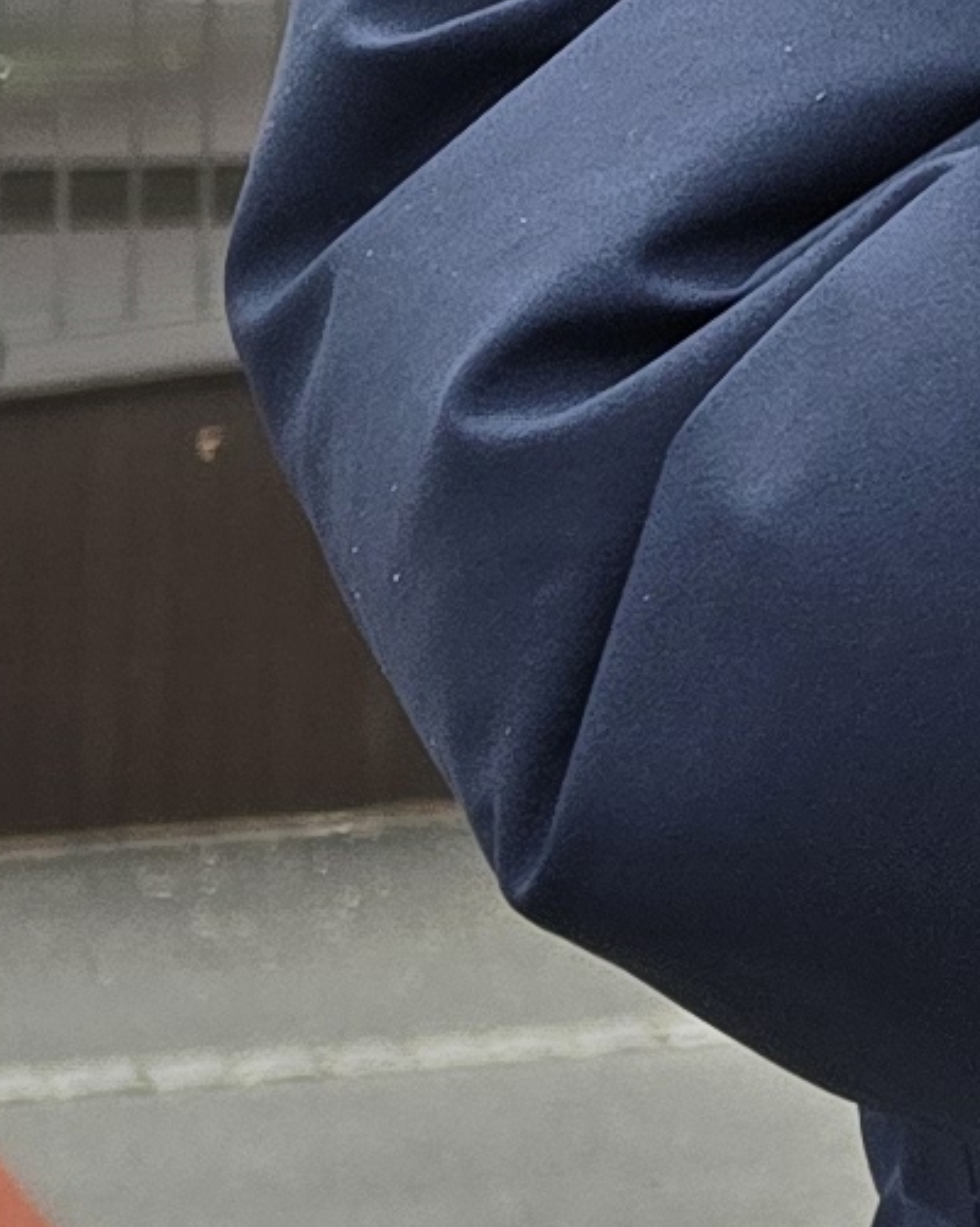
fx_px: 6496
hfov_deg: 6.7
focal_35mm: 179
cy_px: -1300
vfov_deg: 9.9
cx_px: 4032
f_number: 1.7
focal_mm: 6.3
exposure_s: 1/180
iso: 64
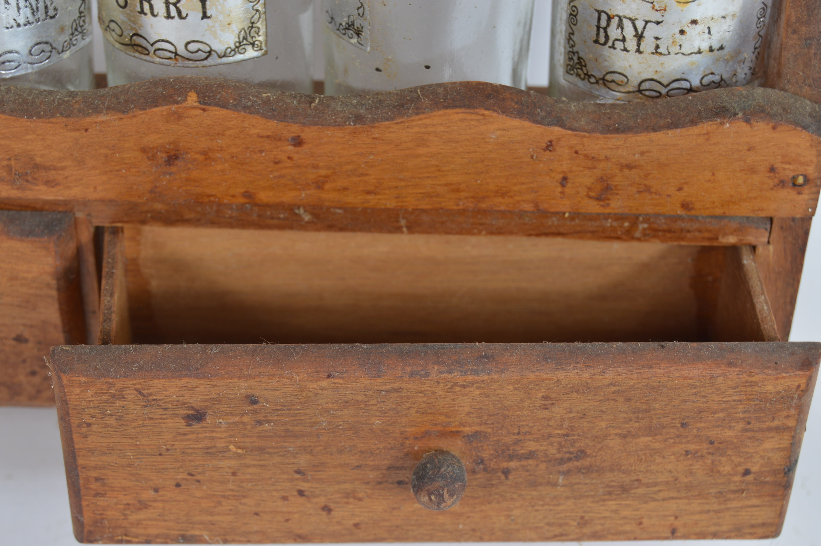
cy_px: 273
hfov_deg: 24.6
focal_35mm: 82
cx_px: 410
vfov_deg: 16.5
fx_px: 1880
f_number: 8
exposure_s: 1/80
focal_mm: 55
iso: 100
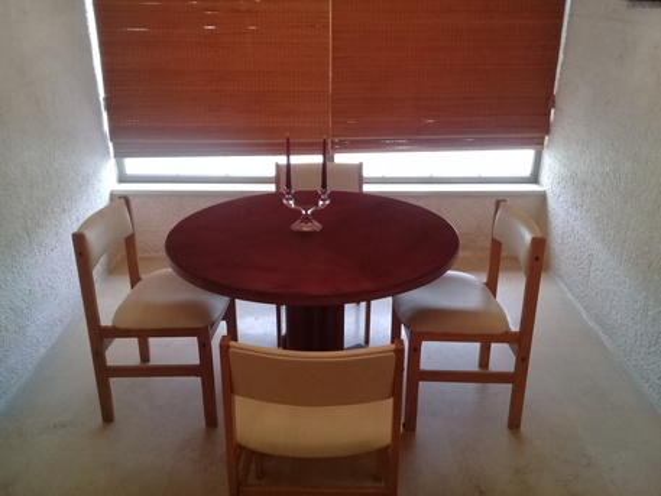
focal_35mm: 31
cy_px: 248
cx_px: 330
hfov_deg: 58.3
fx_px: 592
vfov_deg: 45.5
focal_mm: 3.3
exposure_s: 1/33
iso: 125
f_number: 2.2
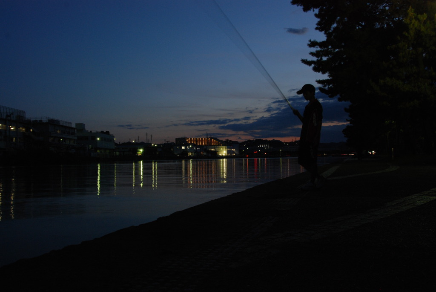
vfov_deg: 37.0
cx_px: 218
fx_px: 436
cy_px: 146
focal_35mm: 36
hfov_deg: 53.1
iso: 400
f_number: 9
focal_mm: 24
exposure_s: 1/1.6
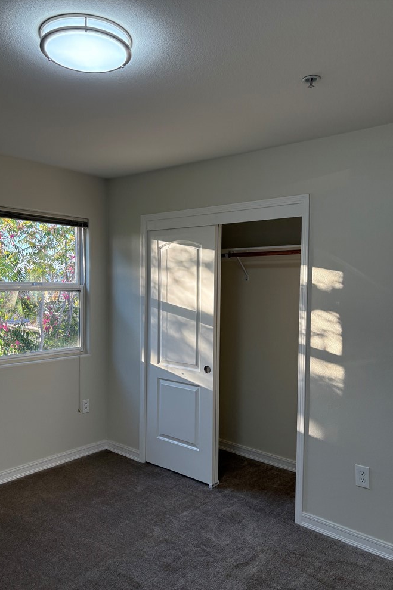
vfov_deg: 65.5
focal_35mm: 28
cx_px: 184
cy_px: 304
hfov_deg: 46.4
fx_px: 459
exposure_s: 1/234
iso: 100
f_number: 1.6
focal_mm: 5.96
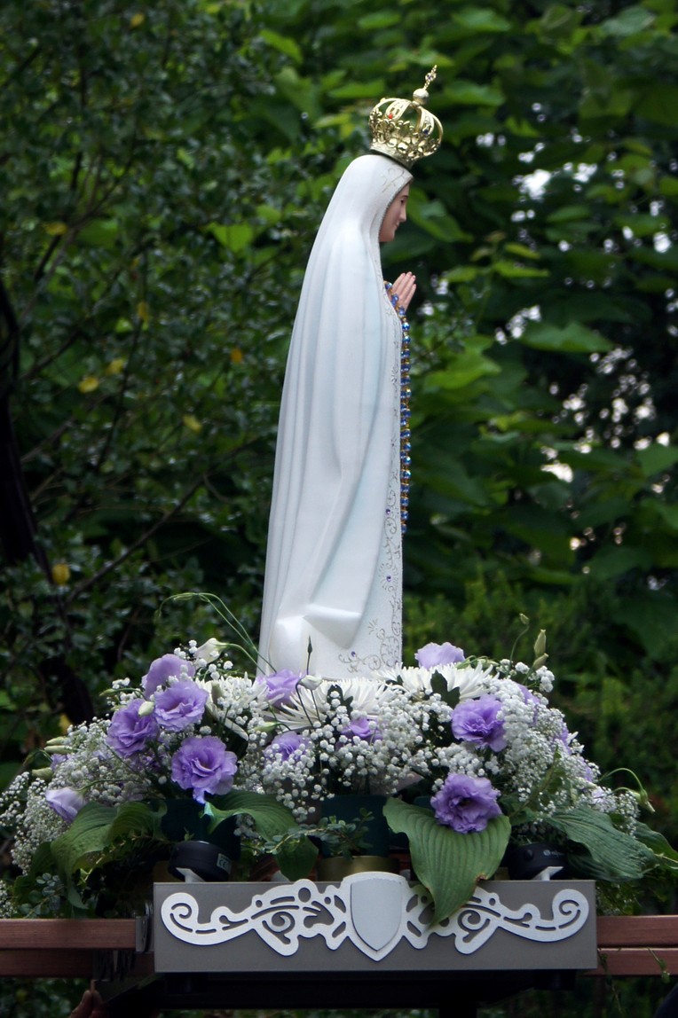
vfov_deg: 19.5
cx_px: 339
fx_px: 2970
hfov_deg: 13.0
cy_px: 509
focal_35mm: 105
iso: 250
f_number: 5.6
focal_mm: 70
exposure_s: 1/125
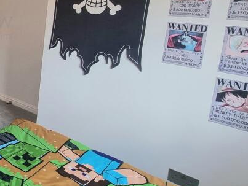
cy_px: 25
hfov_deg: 37.7
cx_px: -64
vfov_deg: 40.4
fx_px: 237
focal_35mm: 33
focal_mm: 2.2
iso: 50
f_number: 2.2
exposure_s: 1/50
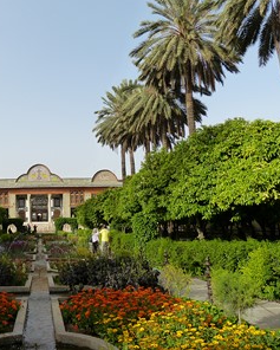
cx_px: 50
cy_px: 175
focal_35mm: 33
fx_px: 342
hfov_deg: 42.3
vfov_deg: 54.2
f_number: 4
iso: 160
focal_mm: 4.5
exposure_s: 1/640
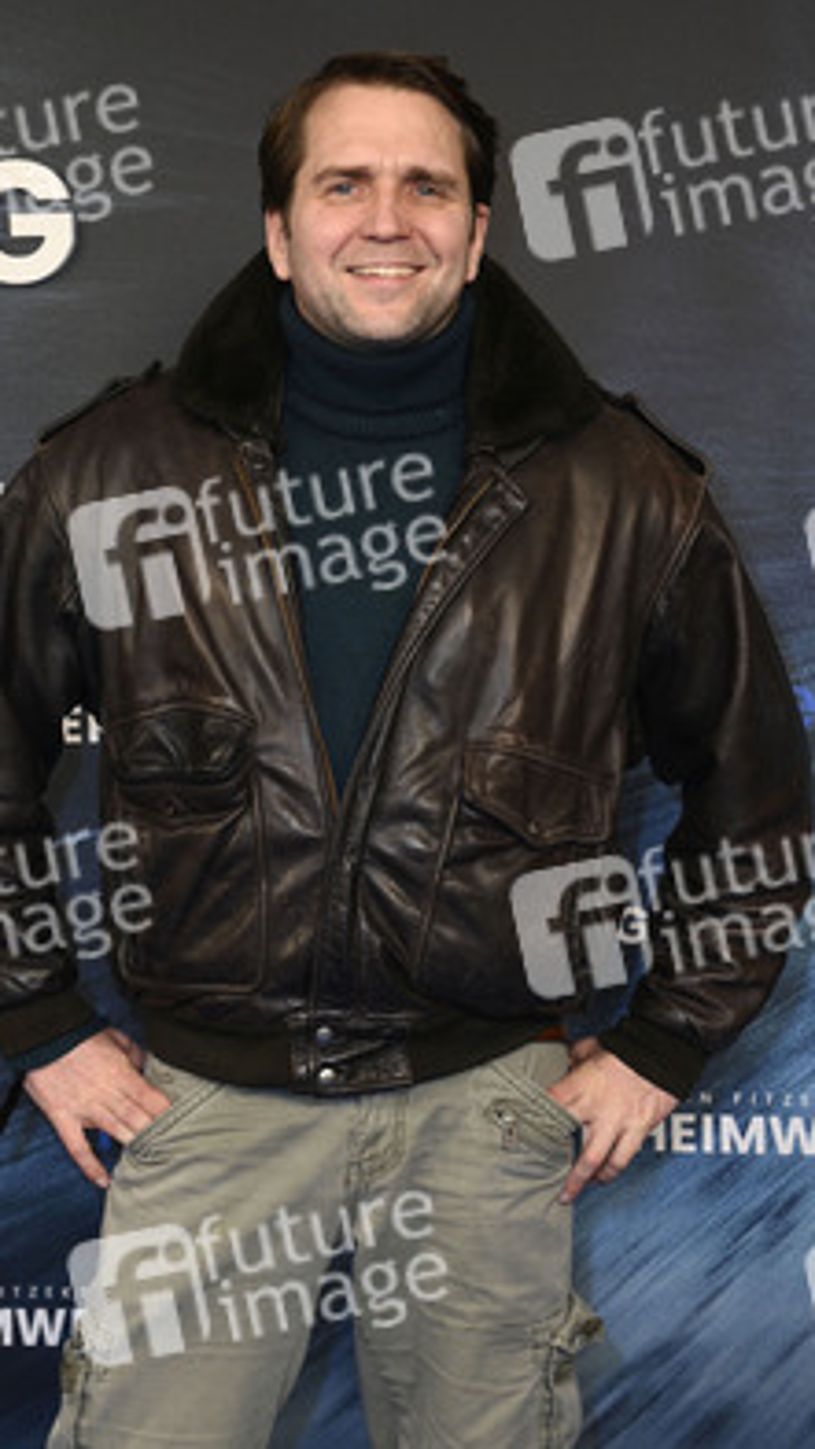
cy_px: 726
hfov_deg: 18.3
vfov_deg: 31.9
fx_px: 2536
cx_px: 365
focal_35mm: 66
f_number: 5.6
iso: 1600
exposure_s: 1/250
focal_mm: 62
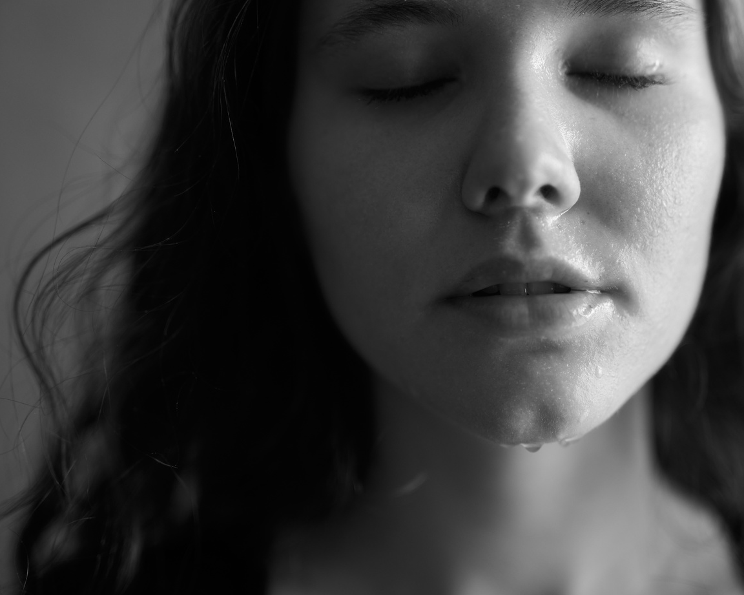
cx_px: 419
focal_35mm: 57
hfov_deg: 33.0
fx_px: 1255
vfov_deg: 26.7
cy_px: 300
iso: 400
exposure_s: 1/125
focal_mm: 50
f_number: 1.4
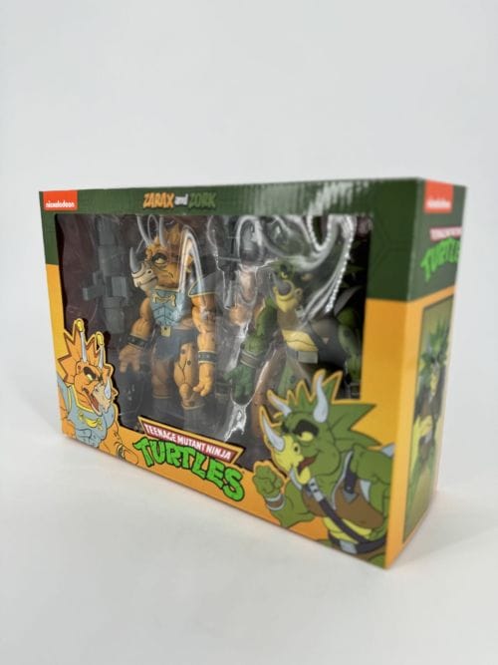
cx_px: 249
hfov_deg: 56.8
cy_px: 332
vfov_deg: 71.6
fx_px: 461
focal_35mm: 24
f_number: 1.78
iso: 80
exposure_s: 1/604
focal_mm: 6.76
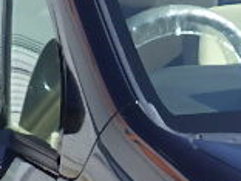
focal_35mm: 276
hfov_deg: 7.1
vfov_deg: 5.3
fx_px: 1922
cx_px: 368
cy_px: 291
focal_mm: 7.5
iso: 125
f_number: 5
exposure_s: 1/250
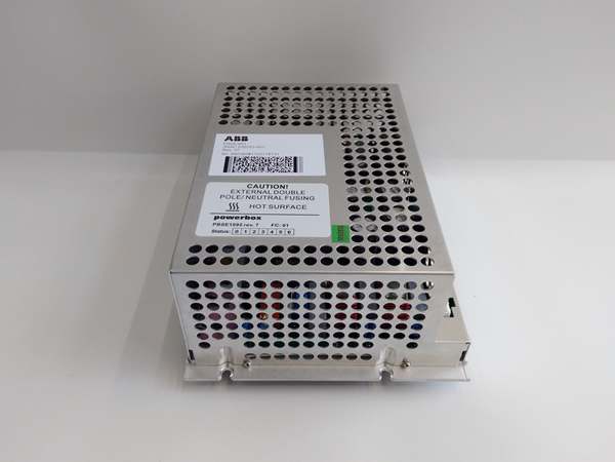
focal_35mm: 27
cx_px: 308
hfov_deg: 65.3
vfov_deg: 51.4
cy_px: 231
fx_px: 480
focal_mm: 3.79
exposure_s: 1/33
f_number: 2
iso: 162
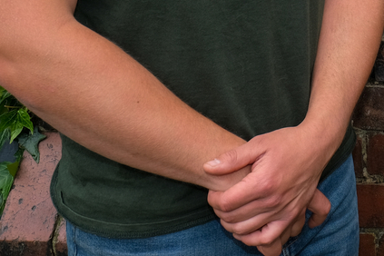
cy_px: -176
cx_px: 578
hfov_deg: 20.4
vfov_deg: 14.5
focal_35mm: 85
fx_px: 907
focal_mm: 16
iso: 160
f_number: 5.6
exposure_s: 1/200
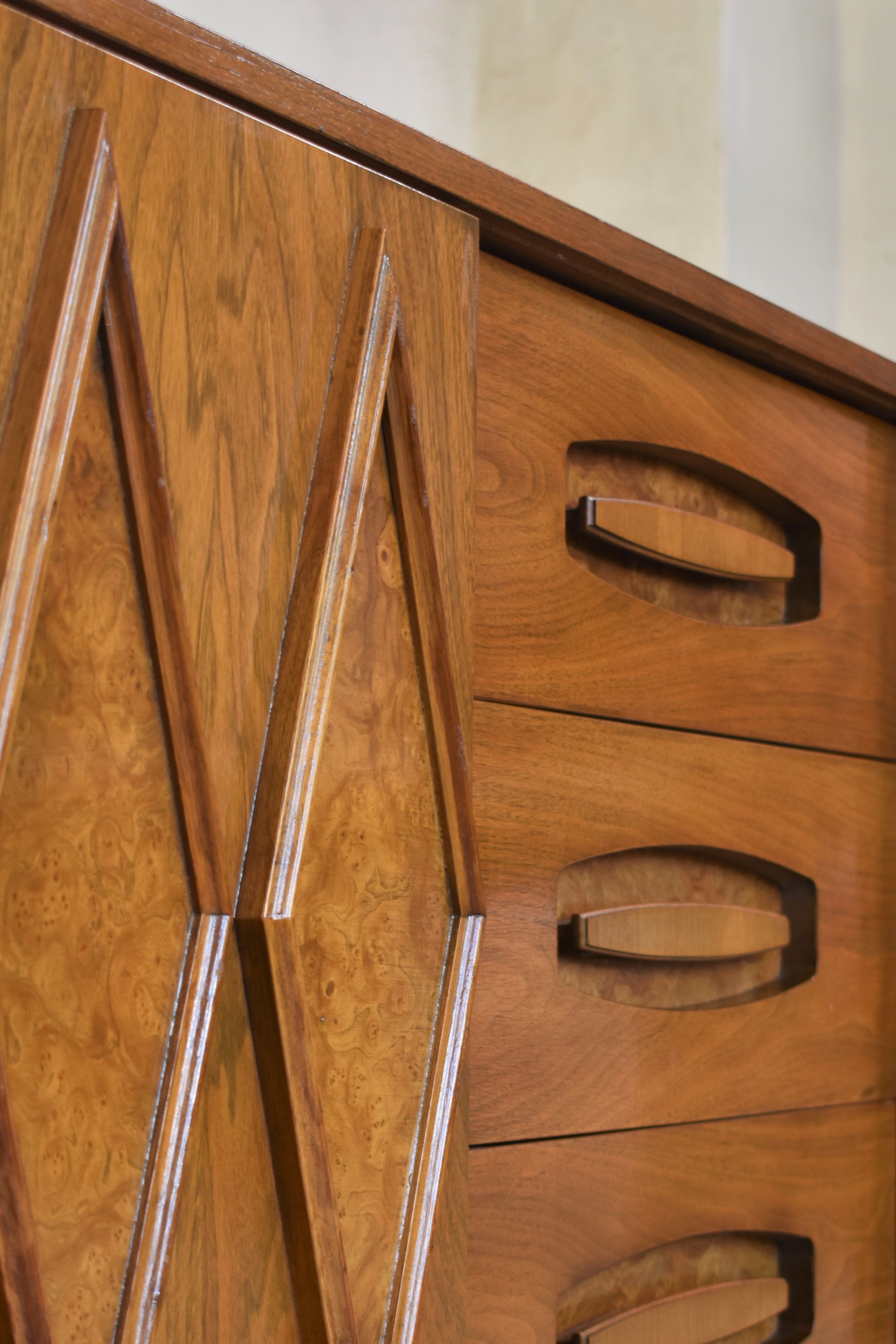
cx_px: 484
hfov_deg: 17.5
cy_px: 902
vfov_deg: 25.8
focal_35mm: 78
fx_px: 2912
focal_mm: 38
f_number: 4.8
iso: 220
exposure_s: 1/20
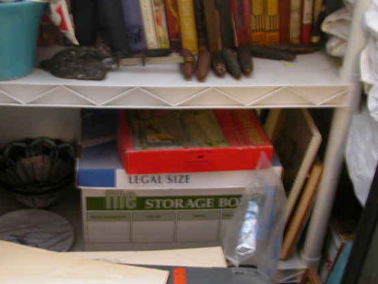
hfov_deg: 35.8
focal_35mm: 53
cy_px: 157
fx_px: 579
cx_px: 127
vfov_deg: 27.5
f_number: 2.7
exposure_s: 1/5.5
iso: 100
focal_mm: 5.6
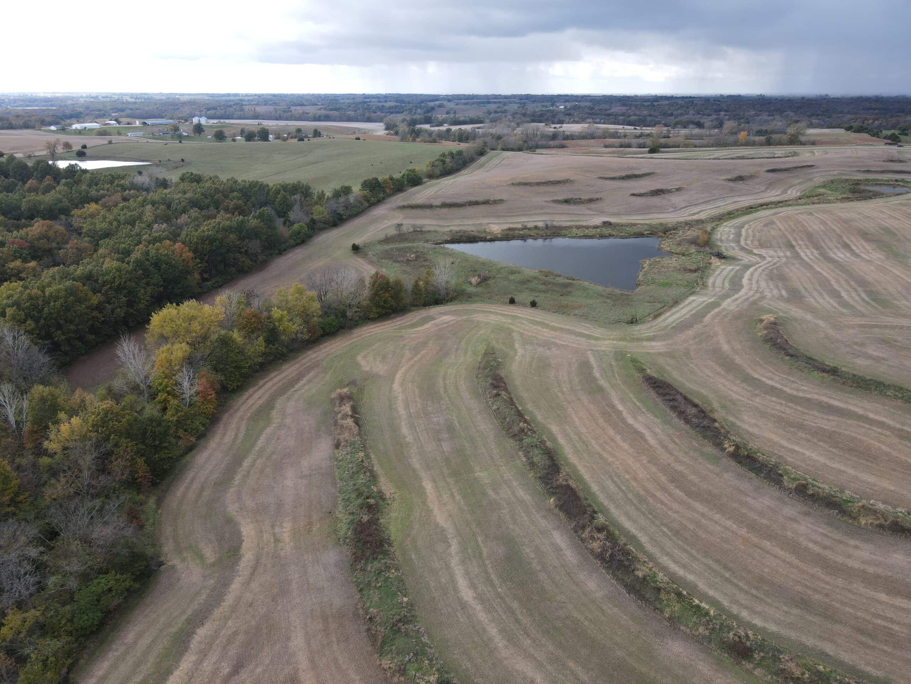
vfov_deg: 56.8
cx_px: 456
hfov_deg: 71.6
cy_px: 342
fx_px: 632
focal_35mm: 24
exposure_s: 1/120
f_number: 2.8
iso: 100
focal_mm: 4.5
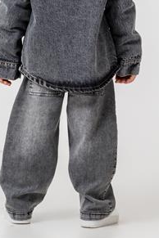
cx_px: 80
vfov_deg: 10.0
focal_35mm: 206
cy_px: 35
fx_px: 1365
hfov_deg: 6.7
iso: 160
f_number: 7.1
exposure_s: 1/125
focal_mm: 100
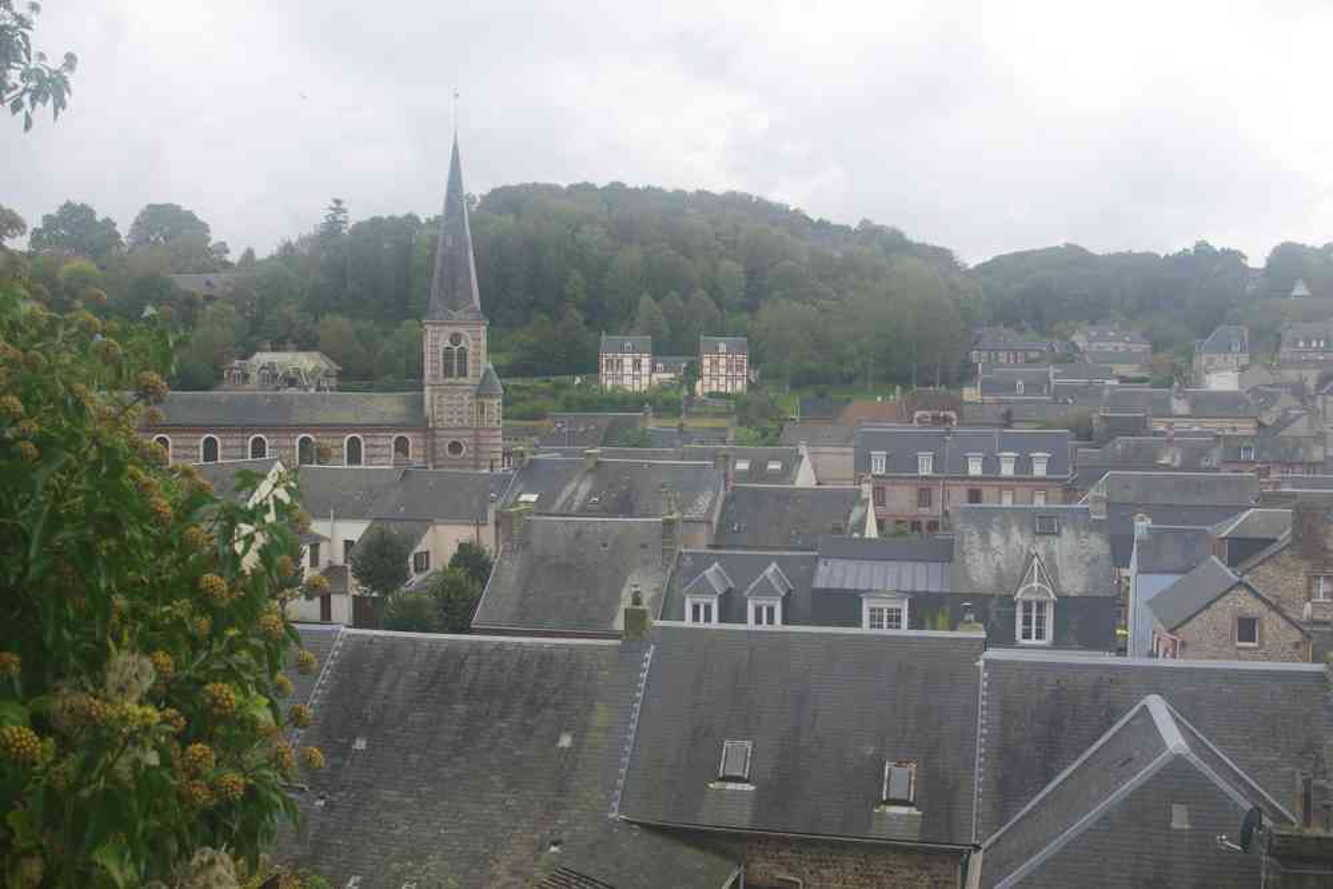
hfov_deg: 53.1
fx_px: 1333
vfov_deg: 36.9
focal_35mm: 36
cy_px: 444
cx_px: 666
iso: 200
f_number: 8
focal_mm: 24
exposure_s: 1/50
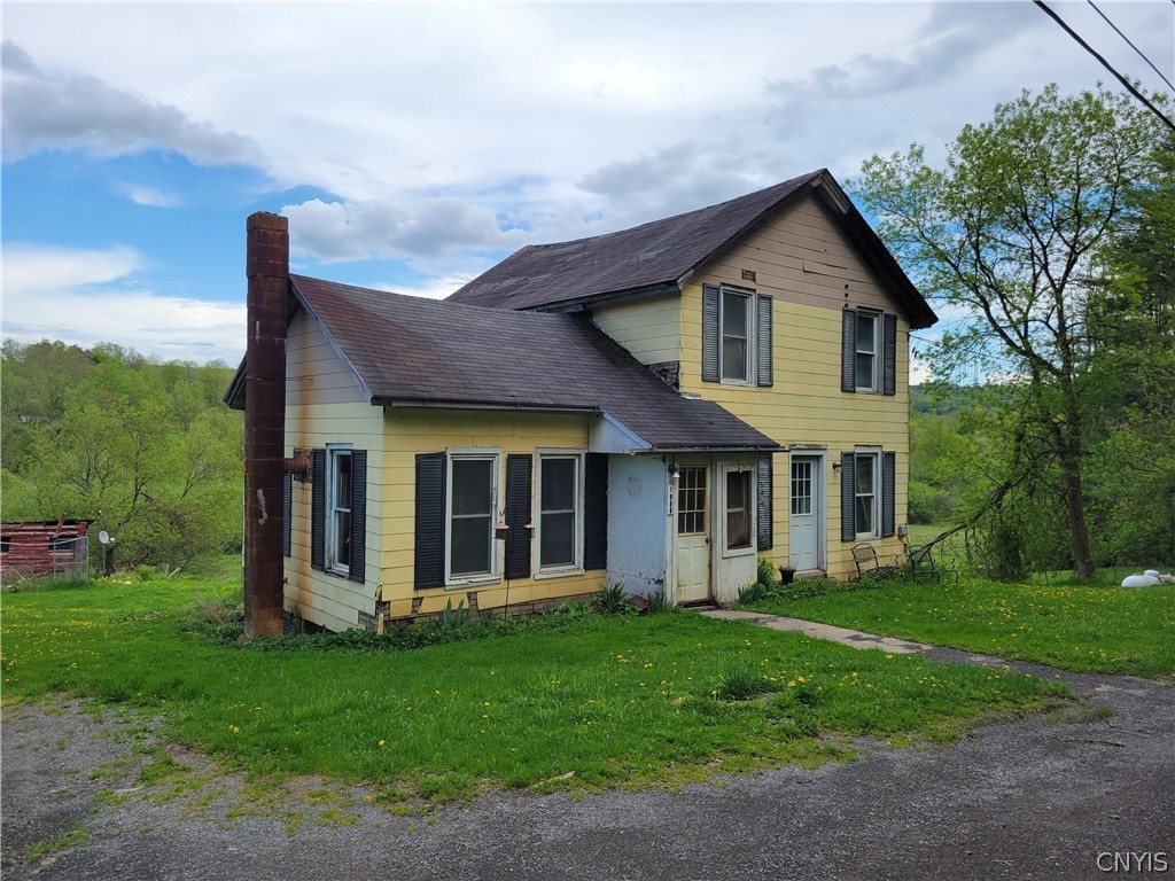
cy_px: 440
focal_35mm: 26
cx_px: 588
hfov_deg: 67.3
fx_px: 883
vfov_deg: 53.1
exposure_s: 1/1517
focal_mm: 5.4
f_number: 1.8
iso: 40
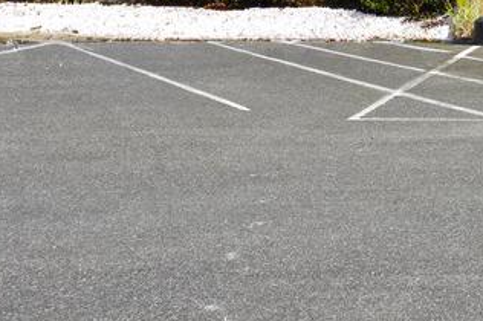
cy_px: -107
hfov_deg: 23.6
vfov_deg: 17.4
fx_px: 978
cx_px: 668
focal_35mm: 73
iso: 100
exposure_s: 1/250
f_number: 10
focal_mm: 16
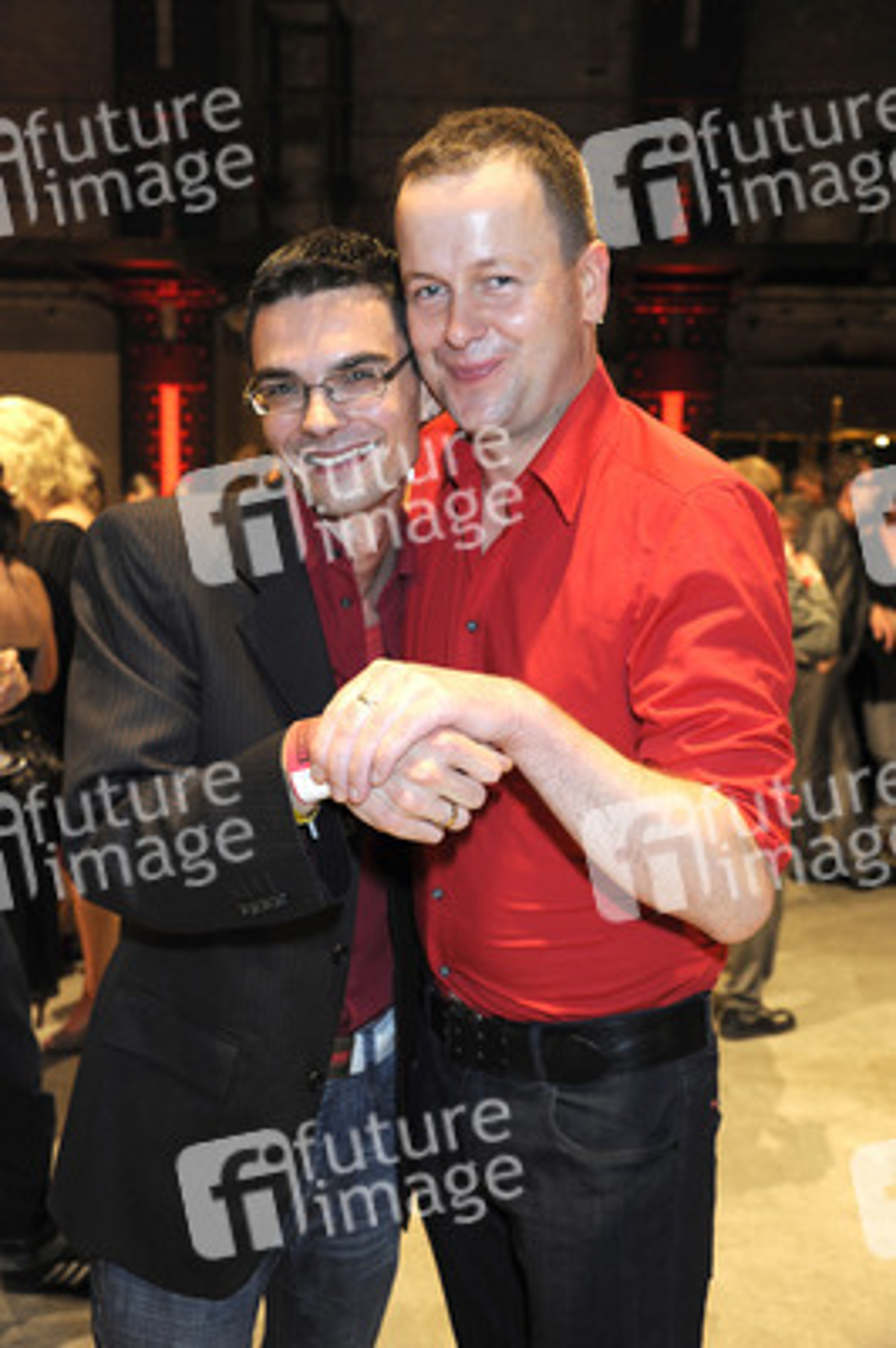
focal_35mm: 36
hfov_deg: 36.8
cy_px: 674
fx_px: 1346
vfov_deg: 53.2
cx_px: 448
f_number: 5.6
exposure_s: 1/60
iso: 1250
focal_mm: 36
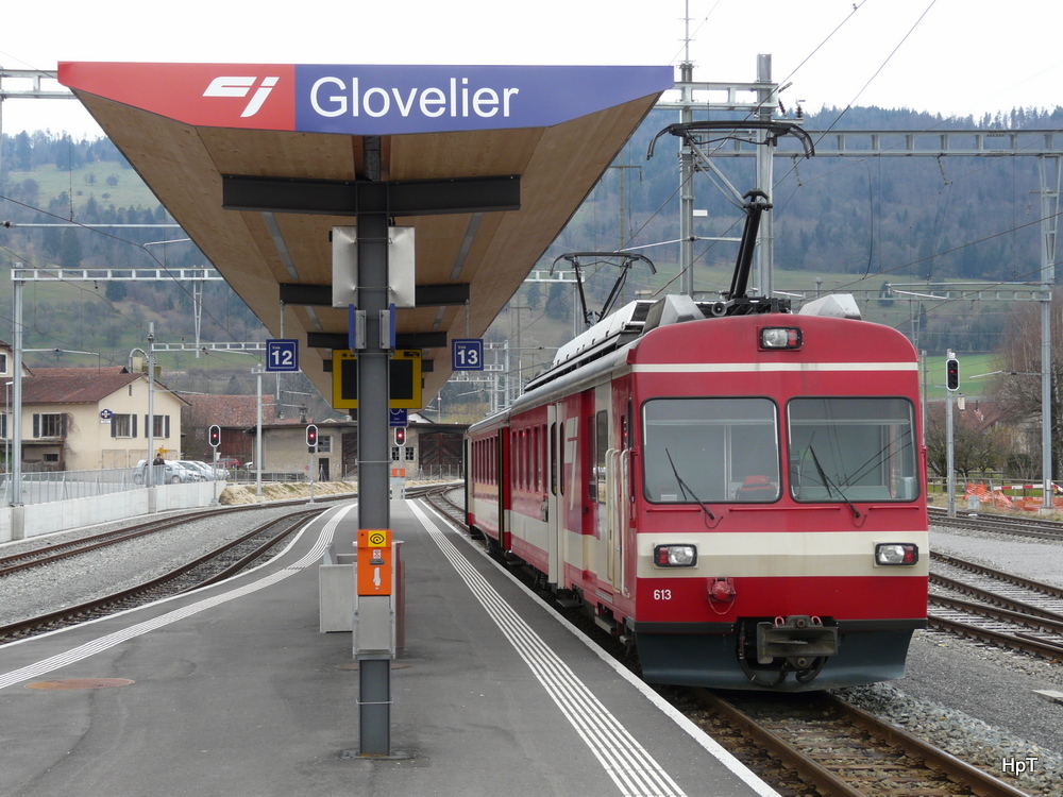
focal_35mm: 66
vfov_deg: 22.3
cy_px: 398
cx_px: 532
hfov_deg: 29.4
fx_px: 2027
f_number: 4
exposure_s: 1/100
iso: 100
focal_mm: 10.8
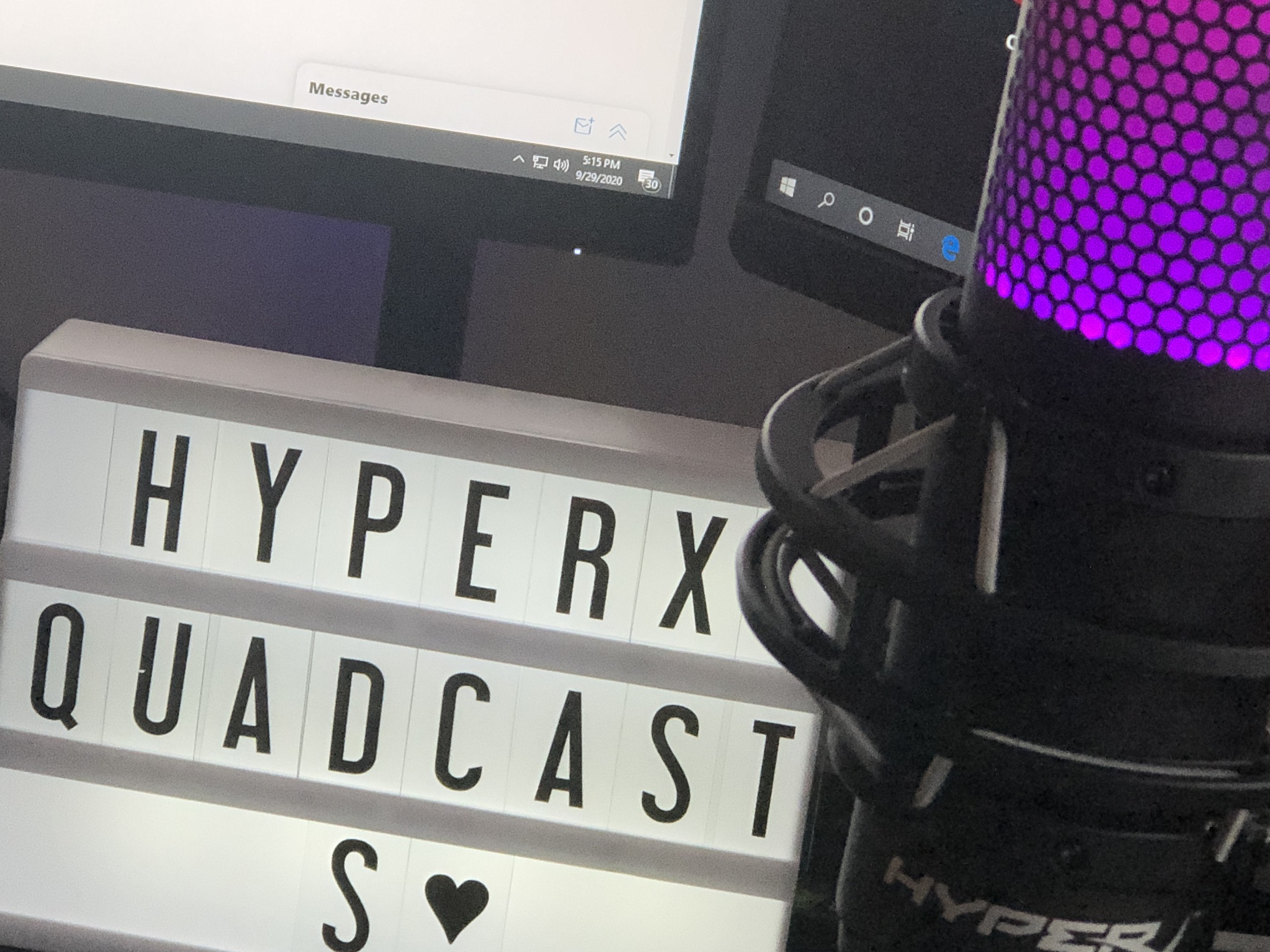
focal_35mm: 113
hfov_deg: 17.4
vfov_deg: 13.1
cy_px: 302
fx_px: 4145
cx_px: 537
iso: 64
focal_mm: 6.6
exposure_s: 1/30
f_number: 2.8
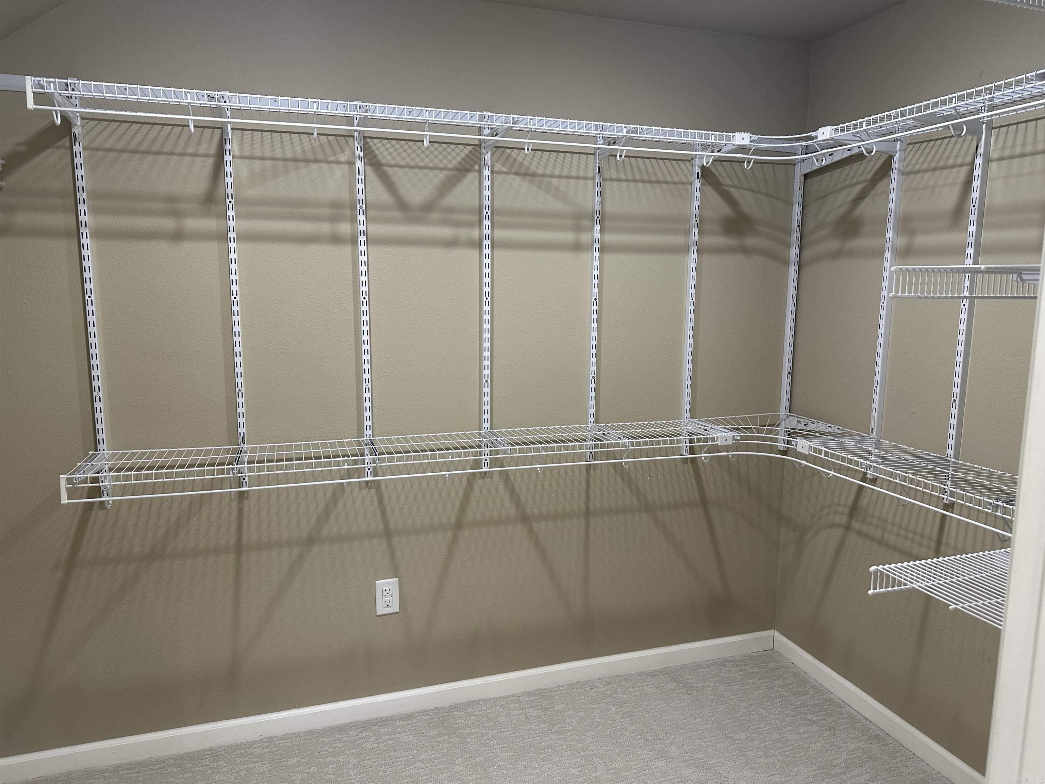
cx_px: 522
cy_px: 392
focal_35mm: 24
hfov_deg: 71.6
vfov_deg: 56.8
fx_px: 725
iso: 160
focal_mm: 6.86
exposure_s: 1/60
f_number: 1.78
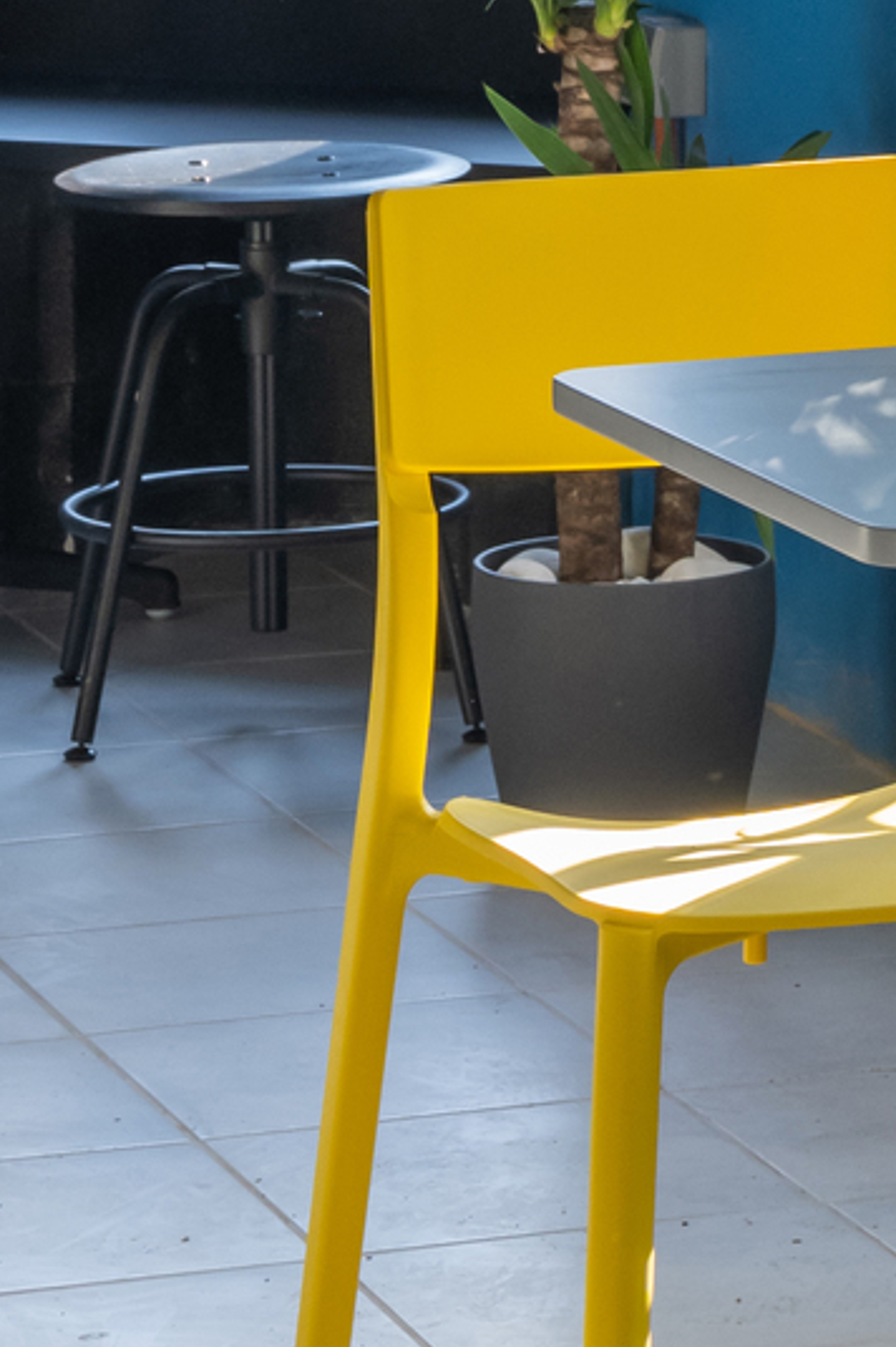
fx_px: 7551
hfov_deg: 6.7
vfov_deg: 9.8
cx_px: 1550
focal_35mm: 202
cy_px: -937
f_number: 9
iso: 400
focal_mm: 36
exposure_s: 1/25
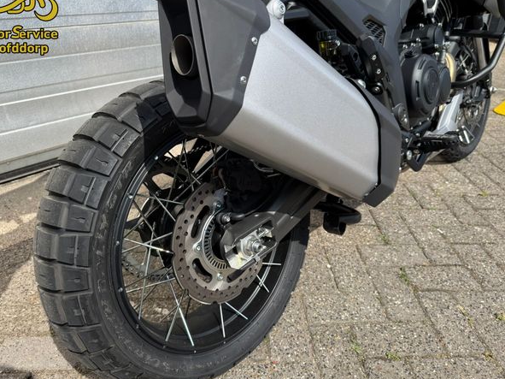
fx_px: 379
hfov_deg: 67.3
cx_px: 245
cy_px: 183
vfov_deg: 53.0
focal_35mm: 26
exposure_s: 1/2703
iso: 80
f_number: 1.78
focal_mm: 6.76
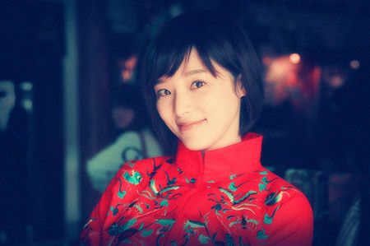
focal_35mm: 85
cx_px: 185
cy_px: 123
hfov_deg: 23.9
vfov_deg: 16.0
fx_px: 873
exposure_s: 1/100
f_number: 4.5
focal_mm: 85
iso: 500
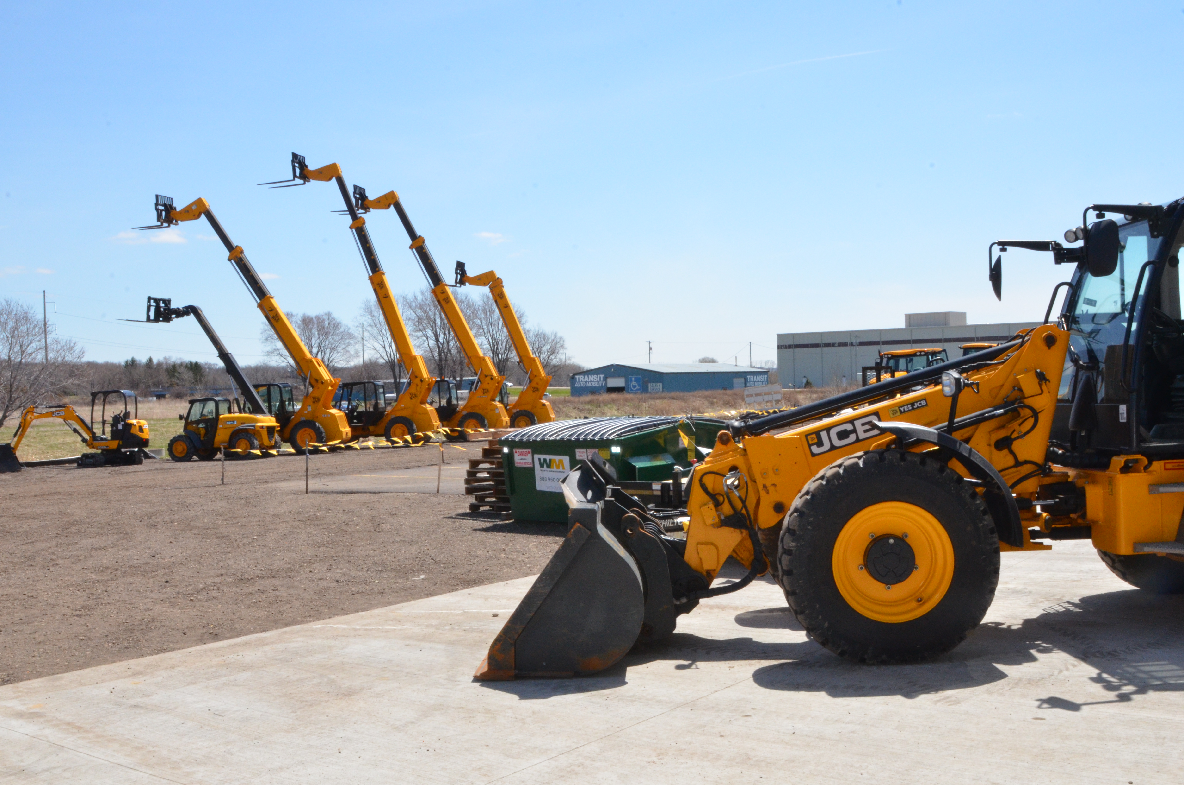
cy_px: 392
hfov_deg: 53.2
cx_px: 592
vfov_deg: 36.7
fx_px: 1182
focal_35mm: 36
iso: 1250
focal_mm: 24
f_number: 22
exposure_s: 1/250
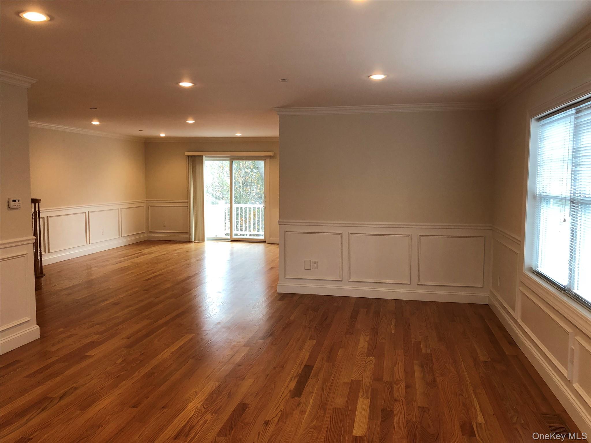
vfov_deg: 49.7
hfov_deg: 63.4
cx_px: 296
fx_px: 478
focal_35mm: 28
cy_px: 222
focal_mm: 4
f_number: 1.8
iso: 32
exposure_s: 1/24
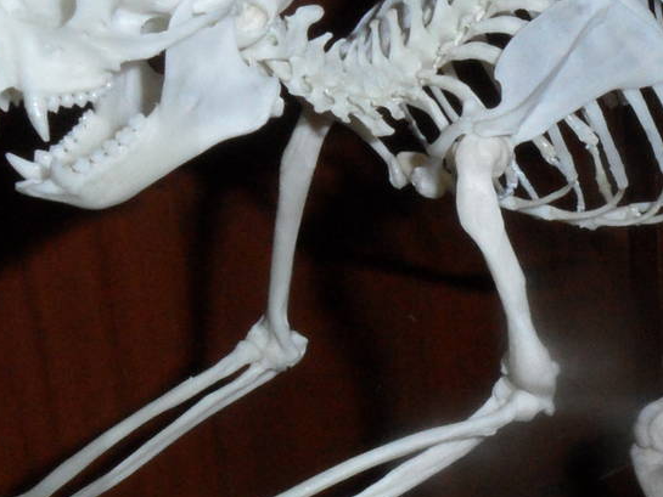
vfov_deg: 15.6
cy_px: 436
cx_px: 607
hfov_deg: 20.4
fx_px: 1801
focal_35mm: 94
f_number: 8
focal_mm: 5.3
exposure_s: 1/250
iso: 200
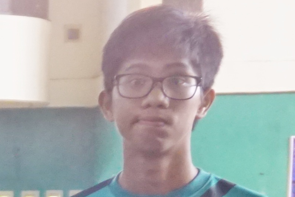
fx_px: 1948
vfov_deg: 5.5
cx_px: -587
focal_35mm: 238
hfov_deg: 7.6
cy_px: 568
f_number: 4
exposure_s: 1/60
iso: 1250
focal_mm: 21
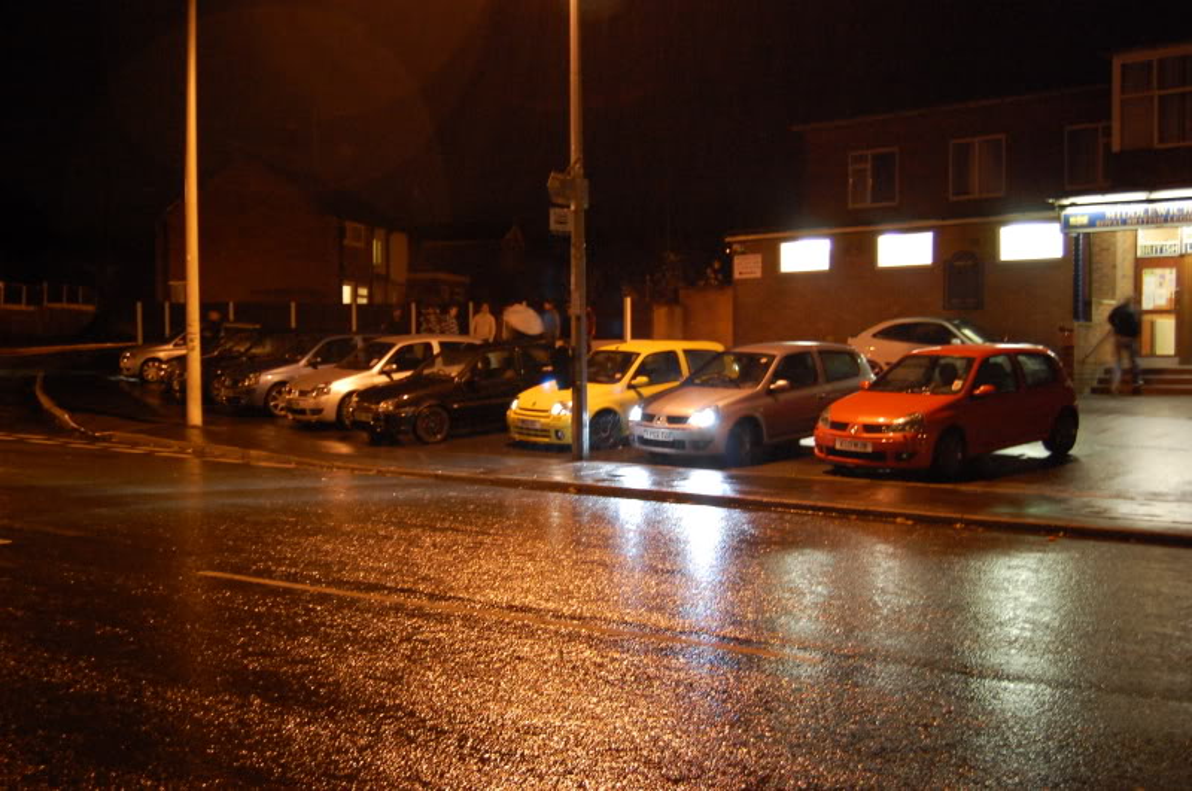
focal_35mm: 39
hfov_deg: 49.6
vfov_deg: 34.1
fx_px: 1289
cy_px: 396
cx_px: 596
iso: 1600
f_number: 4.2
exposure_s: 1/6
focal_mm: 26
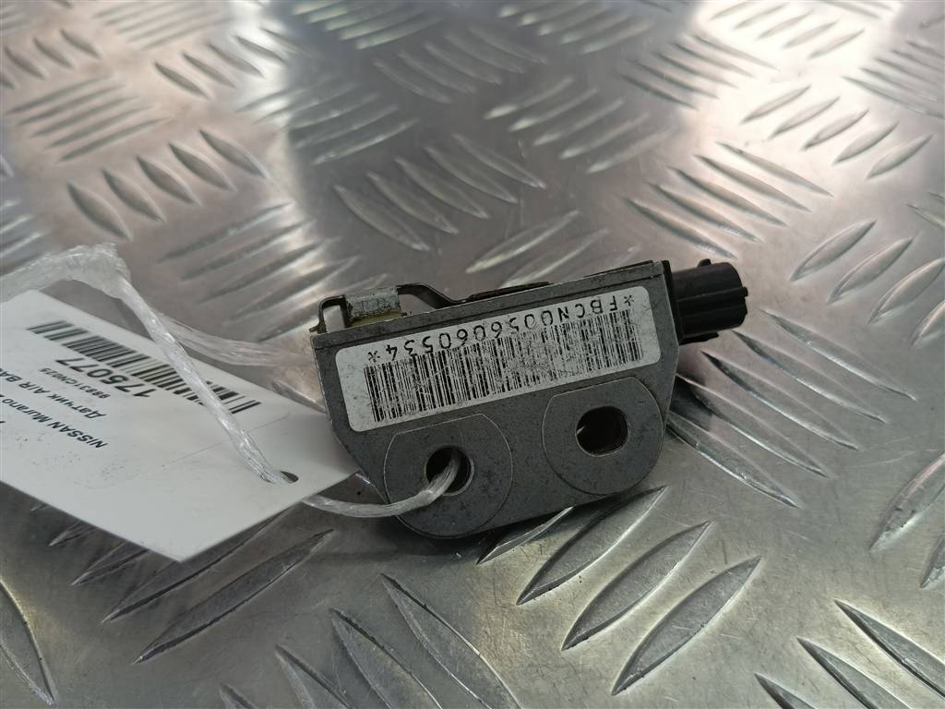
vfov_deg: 51.4
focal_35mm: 27
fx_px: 737
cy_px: 354
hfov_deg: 65.3
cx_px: 472
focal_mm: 4.11
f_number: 1.6
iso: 93
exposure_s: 1/100
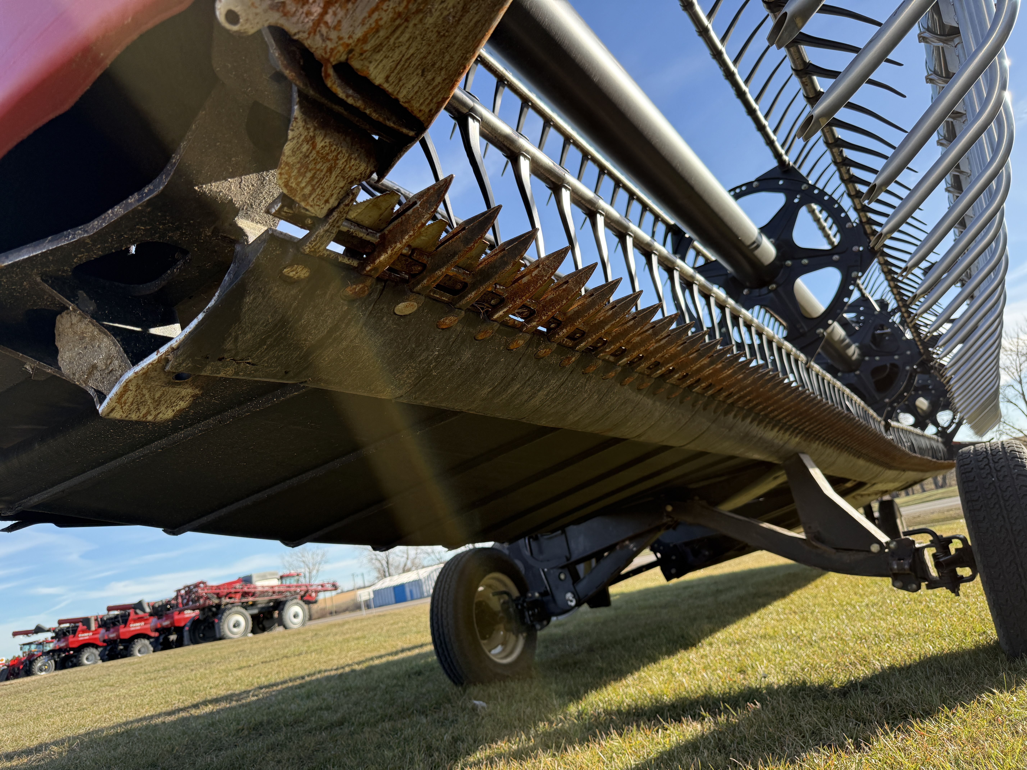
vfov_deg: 56.8
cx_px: 514
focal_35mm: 24
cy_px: 385
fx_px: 712
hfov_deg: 71.6
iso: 100
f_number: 1.78
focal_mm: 6.76
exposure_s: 1/1653
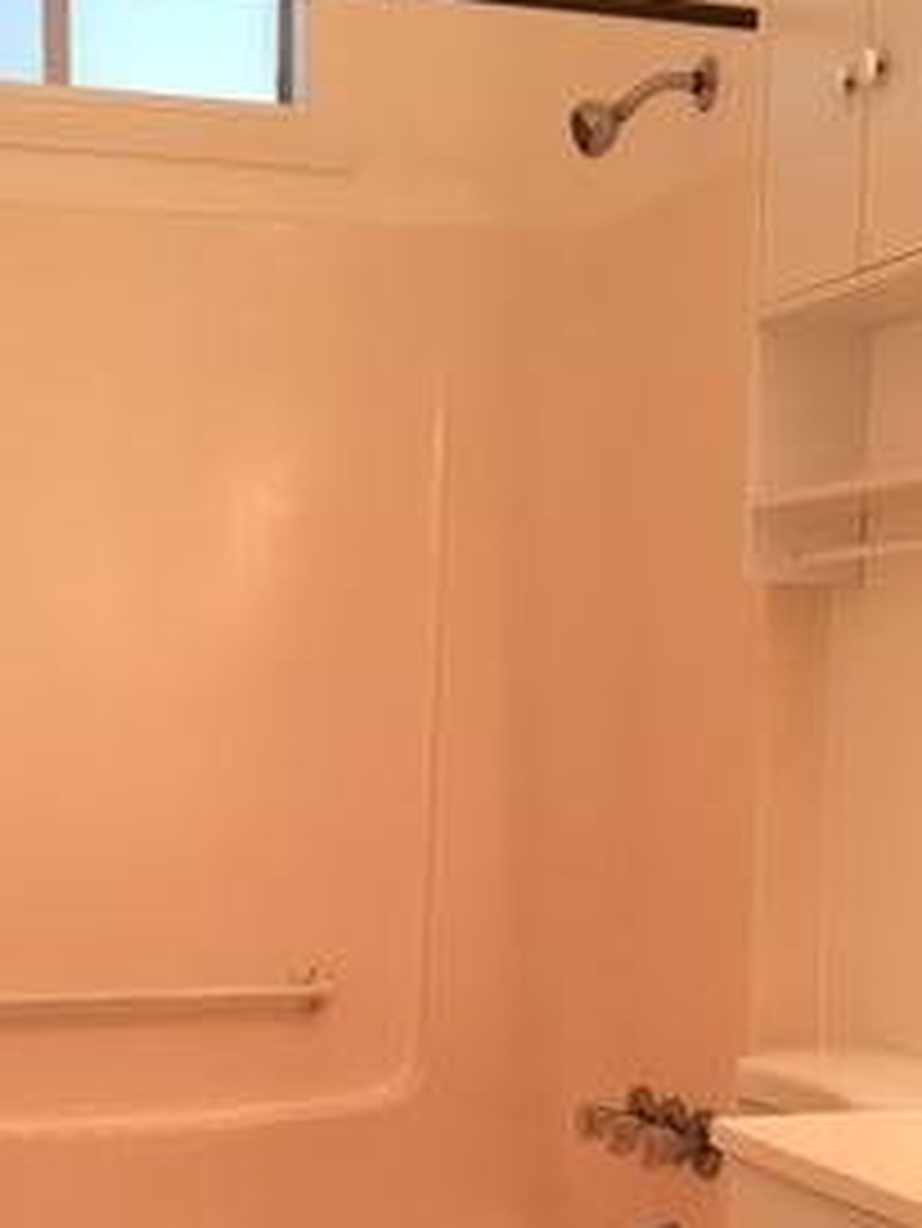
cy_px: 1237
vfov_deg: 26.9
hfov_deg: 21.6
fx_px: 2413
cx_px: 418
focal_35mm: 68
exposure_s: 1/15
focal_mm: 4.15
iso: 25
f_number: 2.2
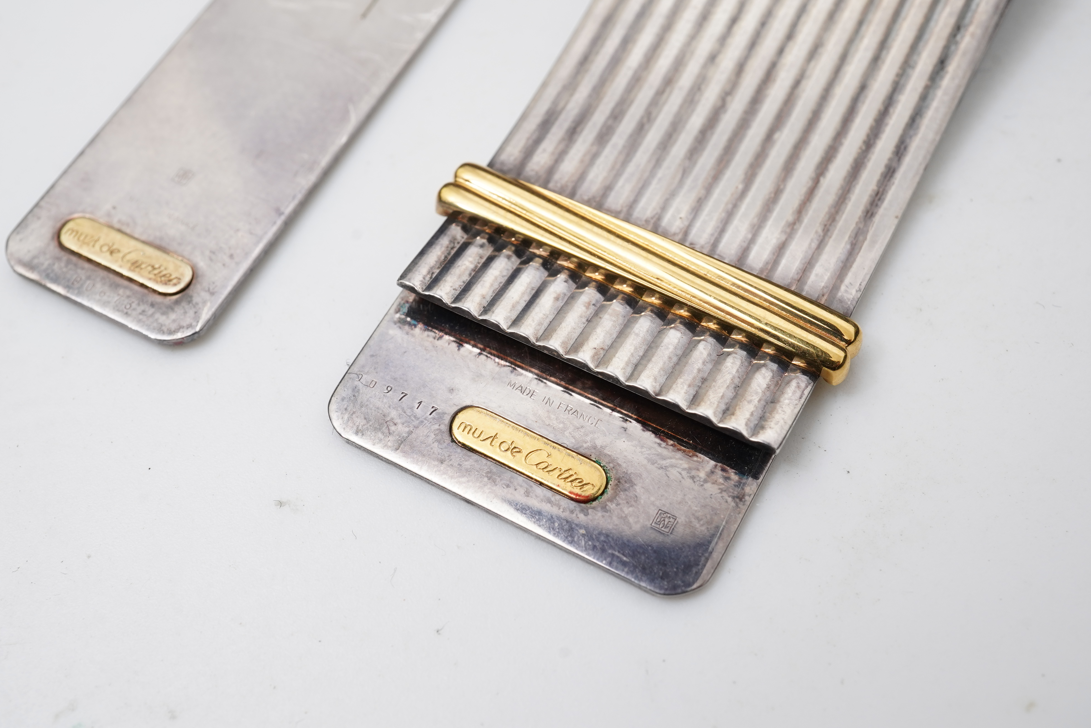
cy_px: 364
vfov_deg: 29.9
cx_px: 546
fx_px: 1364
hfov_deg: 43.6
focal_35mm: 45
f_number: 20
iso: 500
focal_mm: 30
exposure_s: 1/125
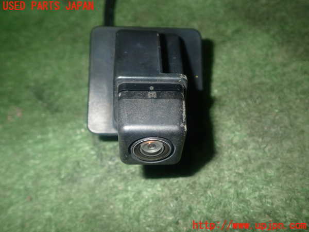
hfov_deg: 56.8
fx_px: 286
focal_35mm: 32
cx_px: 154
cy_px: 116
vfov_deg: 44.2
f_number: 7.1
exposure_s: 1/30
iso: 320
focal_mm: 5.79
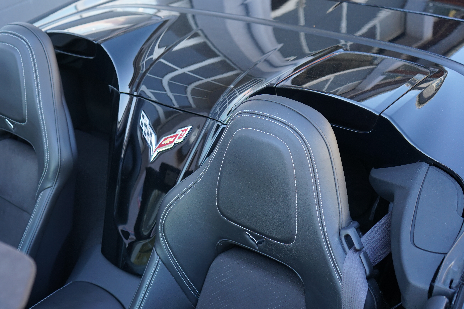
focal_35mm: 45
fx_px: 580
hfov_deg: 43.3
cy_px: 142
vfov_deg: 29.9
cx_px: 175
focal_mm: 36
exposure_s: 1/160
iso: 400
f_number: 4
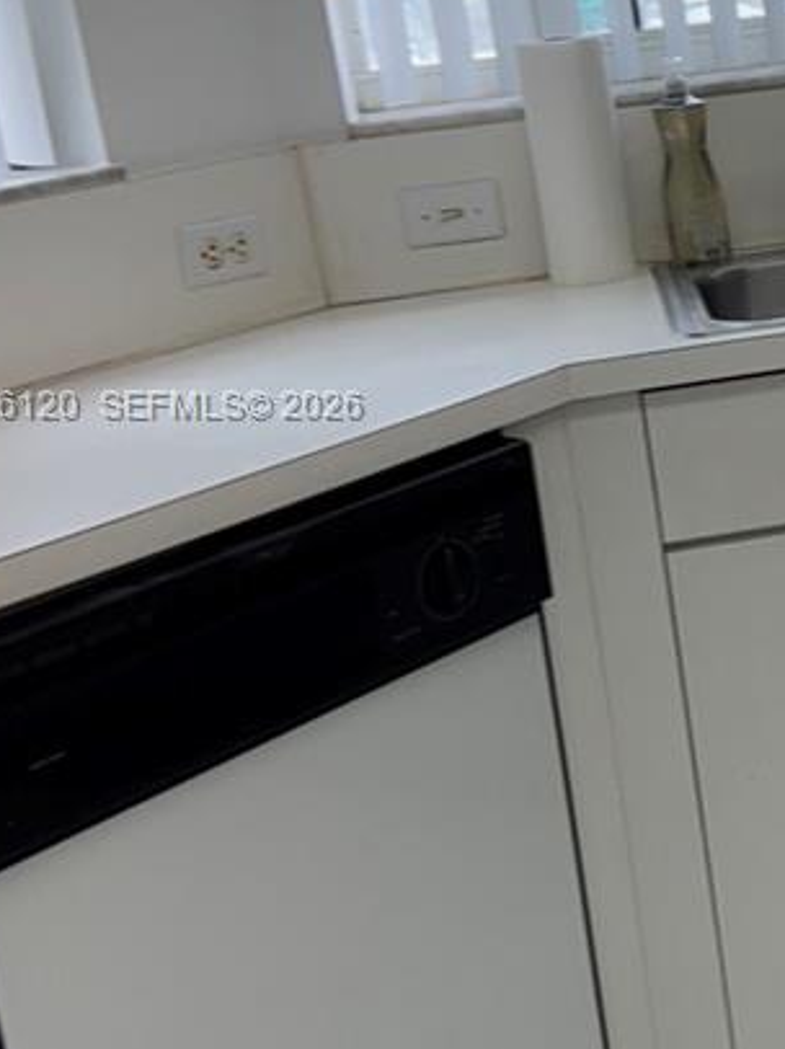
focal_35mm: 71
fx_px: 2149
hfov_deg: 19.0
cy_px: 408
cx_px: 1046
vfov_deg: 27.3
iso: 64
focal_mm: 6.76
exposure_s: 1/215
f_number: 1.78
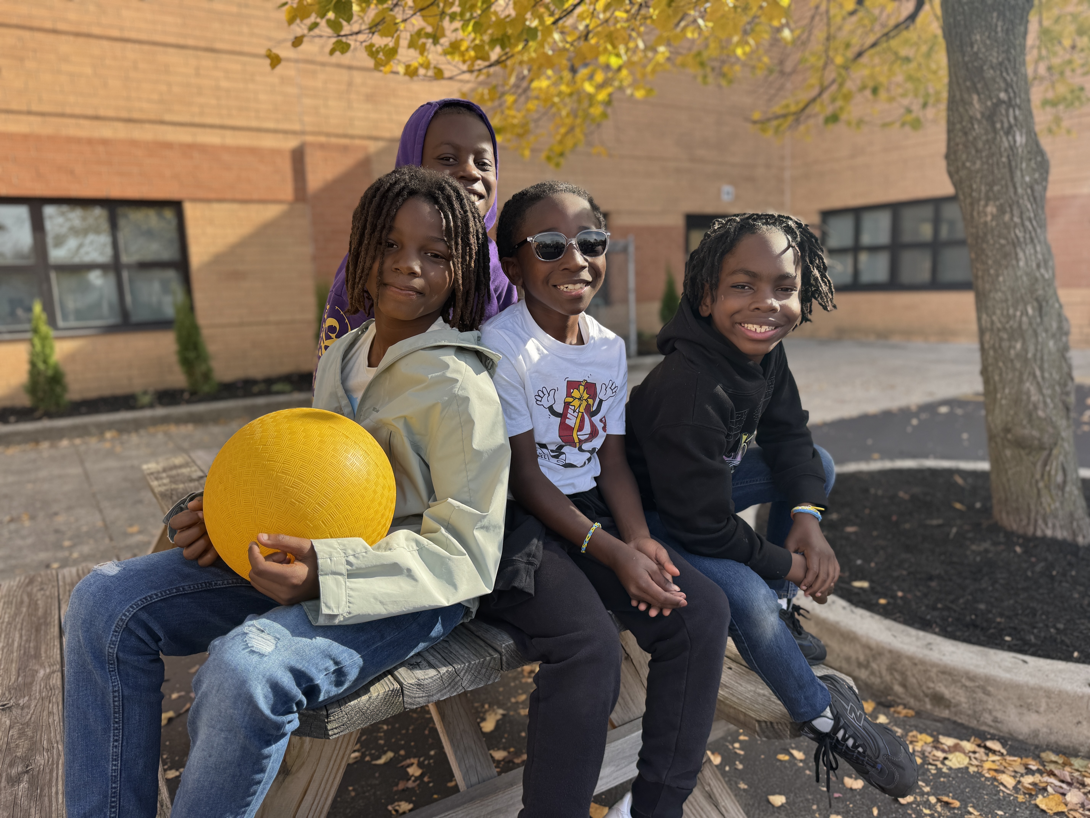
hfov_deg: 71.6
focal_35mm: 24
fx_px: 756
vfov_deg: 56.8
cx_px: 545
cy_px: 409
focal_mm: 6.76
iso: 80
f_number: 1.78
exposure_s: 1/853
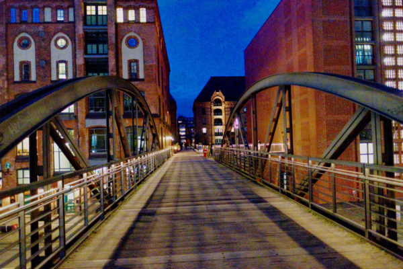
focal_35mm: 24
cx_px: 202
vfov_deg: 53.1
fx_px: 269
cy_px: 134
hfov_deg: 73.7
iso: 12800
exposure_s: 1/200
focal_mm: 16
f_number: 1.4
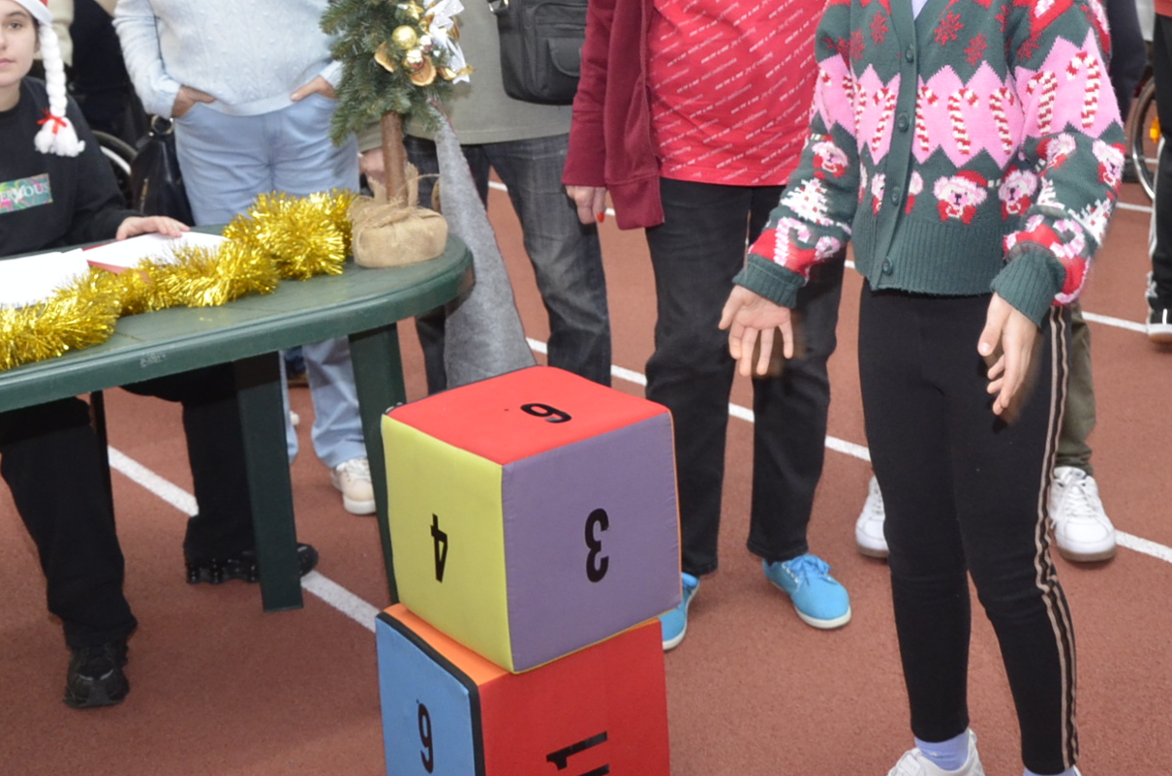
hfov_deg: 36.2
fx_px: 1787
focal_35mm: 55
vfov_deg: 23.5
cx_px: 694
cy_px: 11
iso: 1100
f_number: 4
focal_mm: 18
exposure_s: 1/60
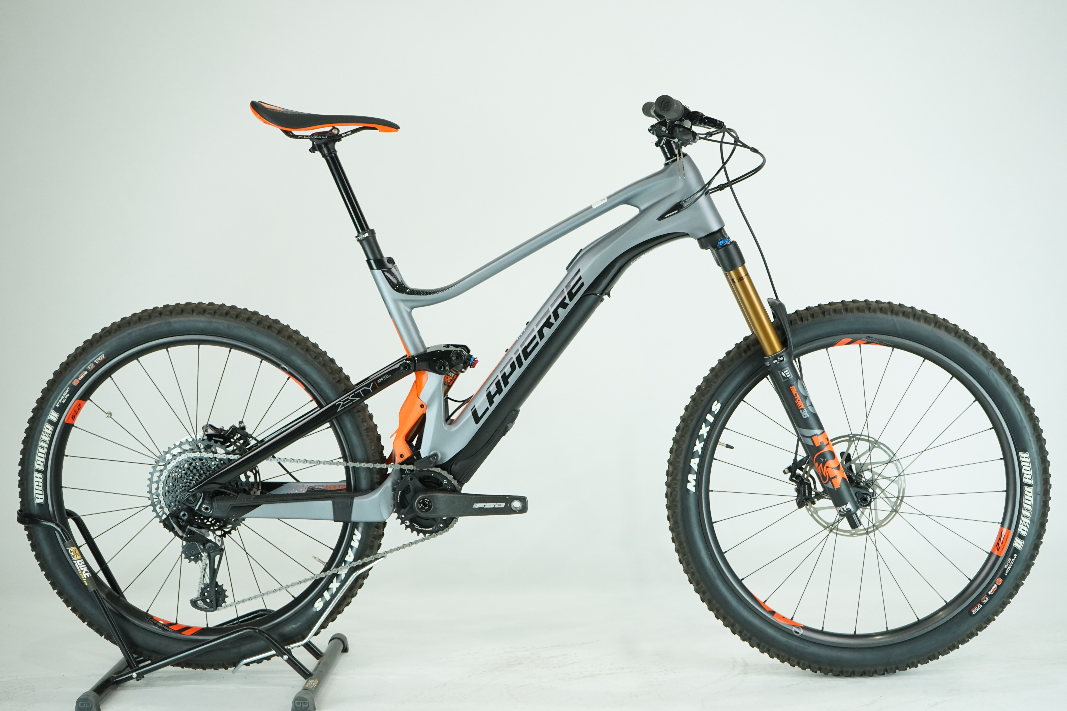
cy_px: 356
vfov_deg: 25.1
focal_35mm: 54
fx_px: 1600
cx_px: 534
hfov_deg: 36.9
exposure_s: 1/200
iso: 1600
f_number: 6.3
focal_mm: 54
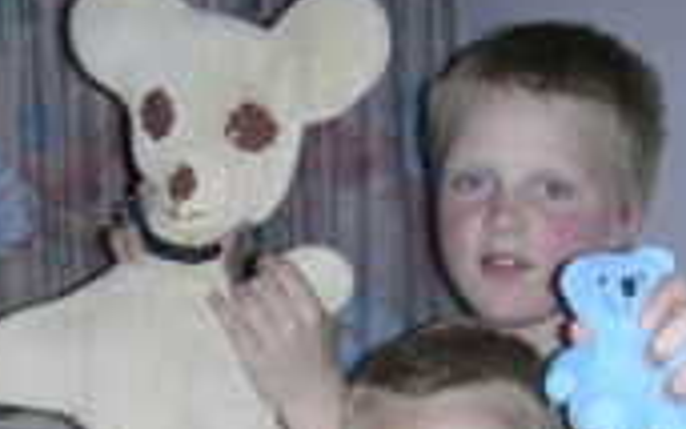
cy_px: 473
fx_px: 2057
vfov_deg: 11.7
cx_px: 469
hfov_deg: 18.9
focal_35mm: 110
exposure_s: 1/64
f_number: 2.9
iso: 70
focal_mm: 6.7
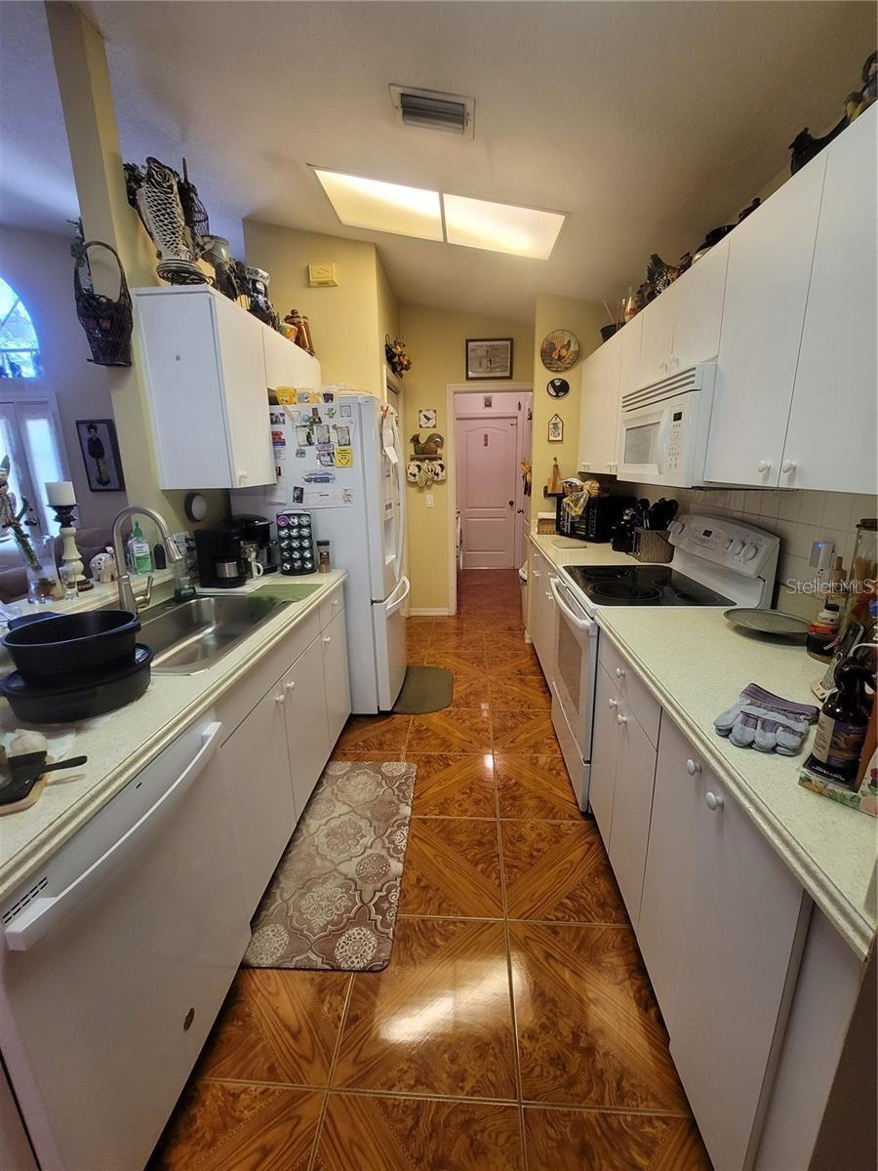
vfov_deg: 106.2
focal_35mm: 13
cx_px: 439
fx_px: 440
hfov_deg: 89.9
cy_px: 586
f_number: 2.2
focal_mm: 2.2
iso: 250
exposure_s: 1/60
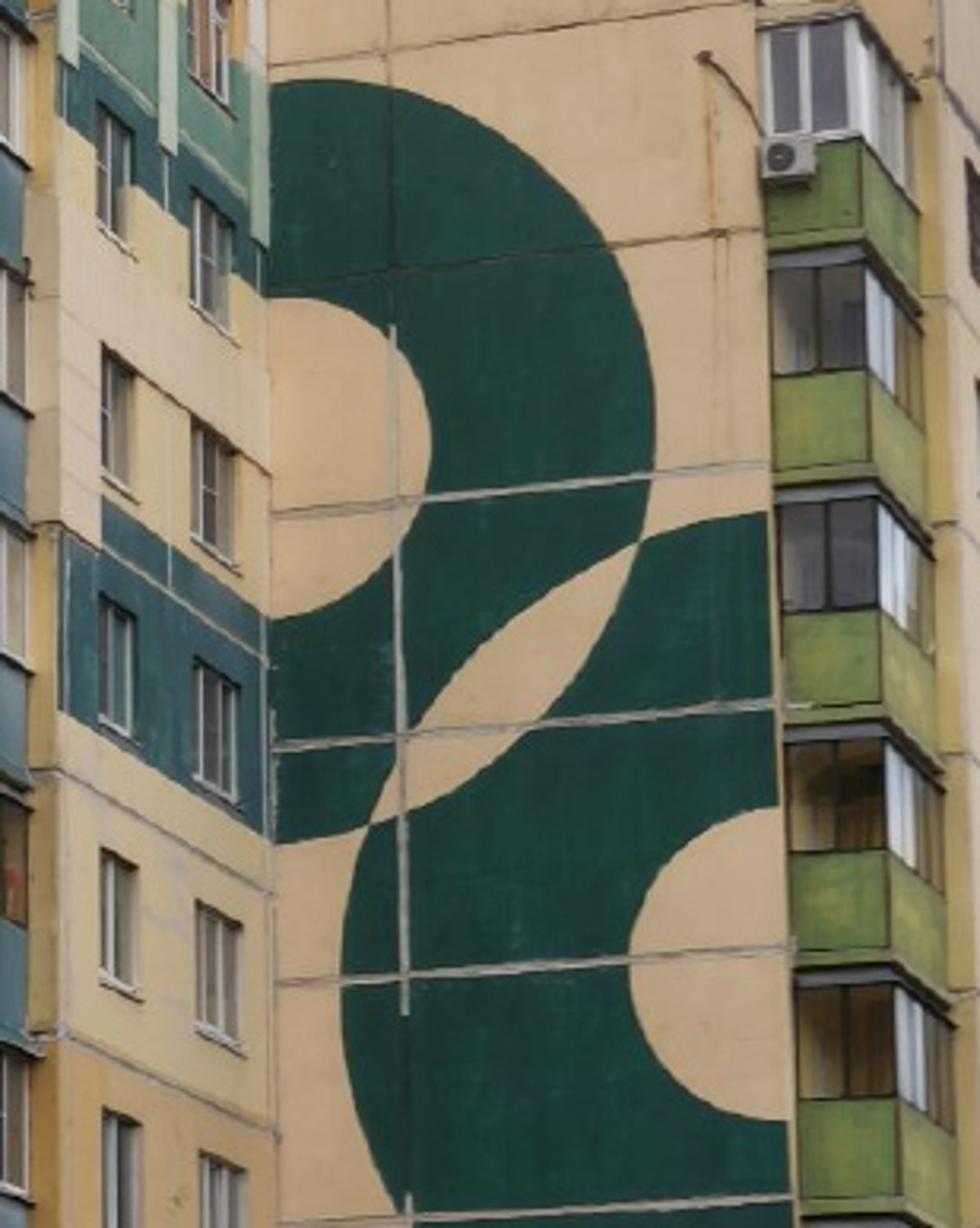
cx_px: -68
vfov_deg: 11.8
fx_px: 5953
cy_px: 606
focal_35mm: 164
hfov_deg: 9.3
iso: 50
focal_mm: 7.1
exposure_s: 1/148
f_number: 1.9
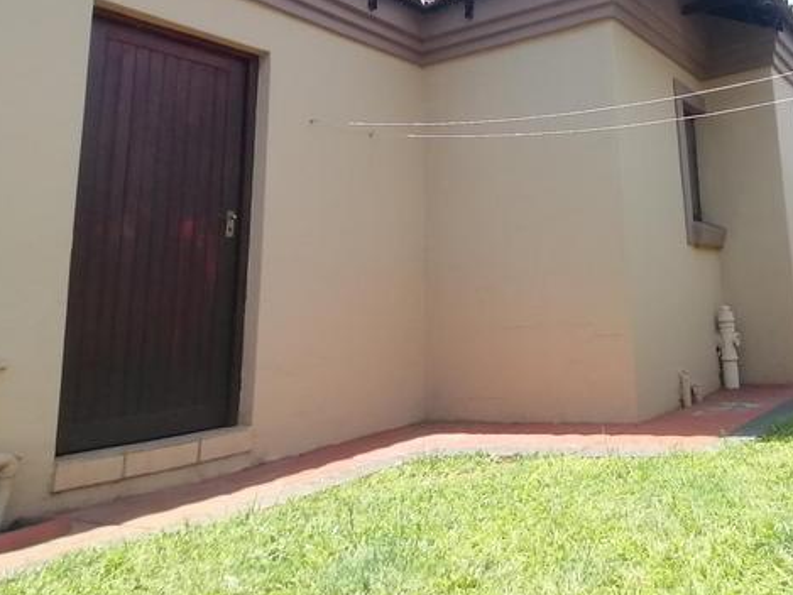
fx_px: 665
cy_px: 147
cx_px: 637
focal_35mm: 29
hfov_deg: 57.0
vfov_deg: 46.5
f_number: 2.4
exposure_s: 1/448
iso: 50
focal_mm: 1.78
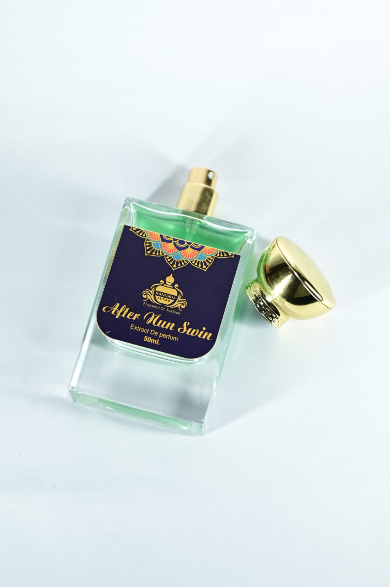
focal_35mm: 85
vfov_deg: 23.9
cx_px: 195
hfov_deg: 16.1
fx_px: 1383
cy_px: 294
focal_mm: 85
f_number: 2.8
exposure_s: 1/400
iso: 400
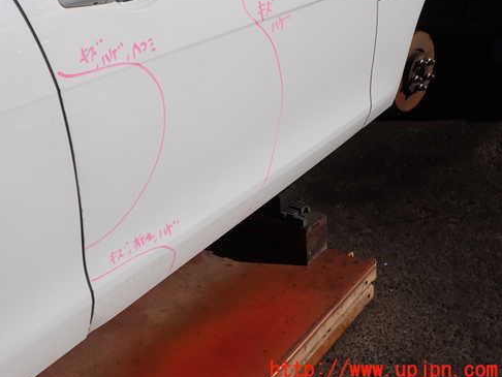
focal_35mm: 37
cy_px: 151
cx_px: 193
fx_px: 537
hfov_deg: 49.7
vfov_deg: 38.5
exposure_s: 1/500
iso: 100
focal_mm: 5.4
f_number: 9
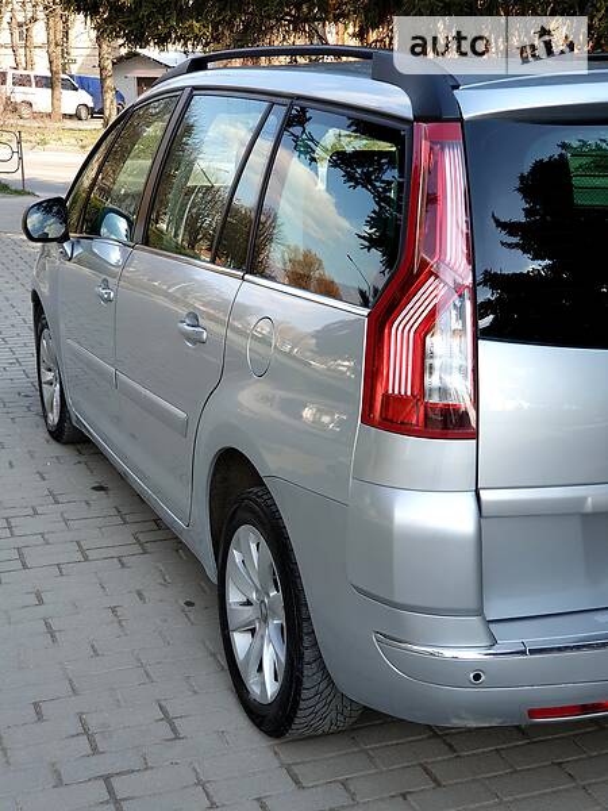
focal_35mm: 52
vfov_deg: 36.8
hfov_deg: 28.0
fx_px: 1218
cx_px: 304
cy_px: 406
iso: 25
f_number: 2.4
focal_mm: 6
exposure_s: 1/163
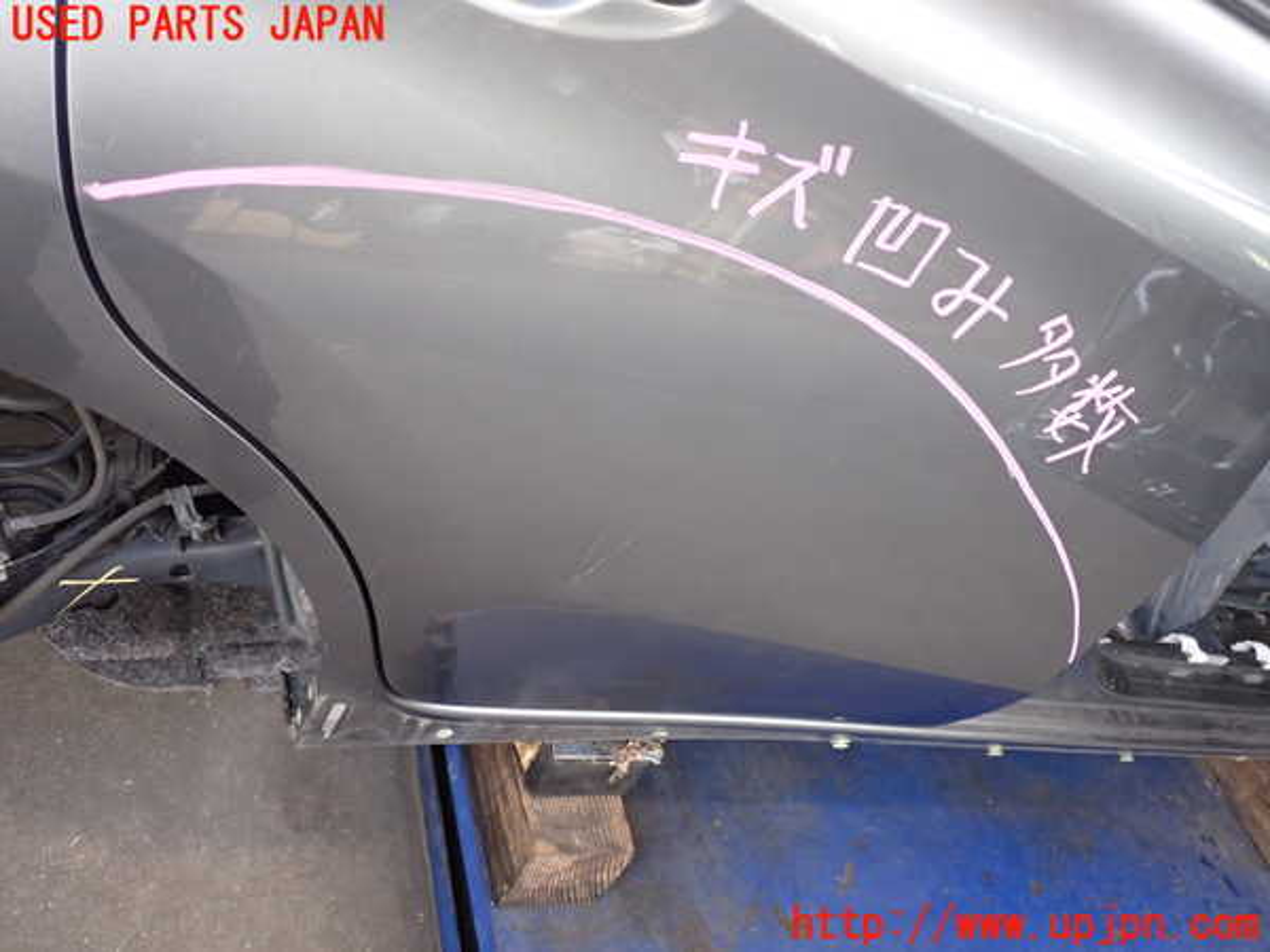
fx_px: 1101
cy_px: 476
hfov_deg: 60.0
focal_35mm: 30
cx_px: 635
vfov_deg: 46.8
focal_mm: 5.4
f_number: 2.3
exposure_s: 1/125
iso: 500
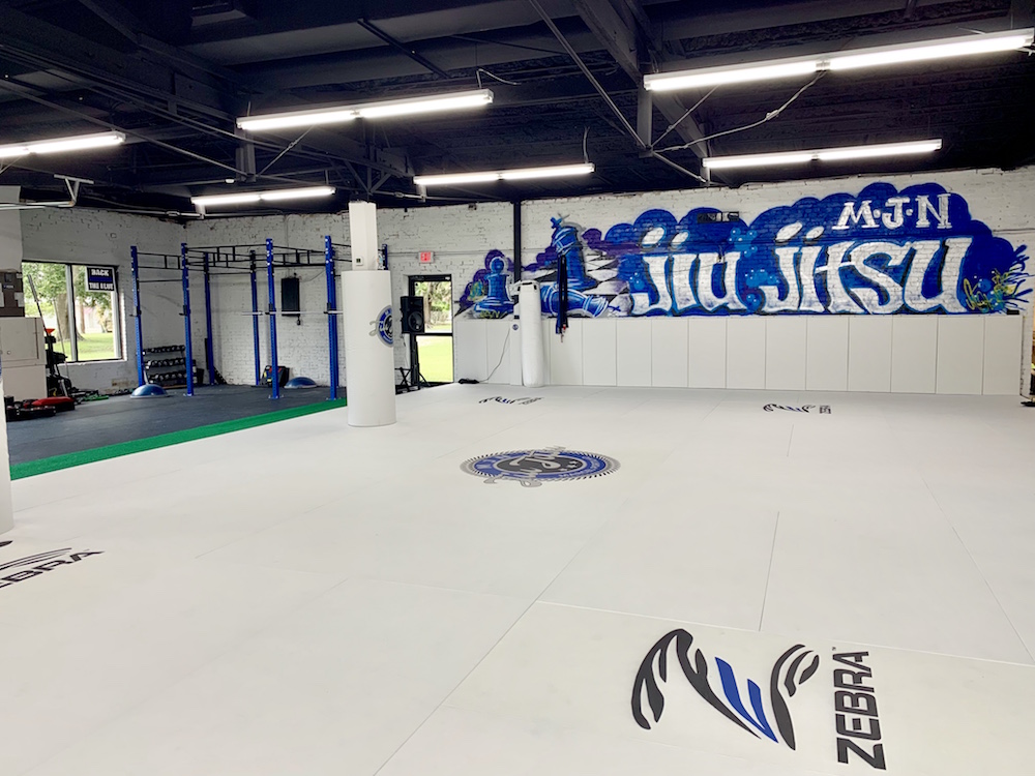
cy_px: 388
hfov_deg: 67.3
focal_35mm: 26
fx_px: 777
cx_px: 518
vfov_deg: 53.1
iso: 50
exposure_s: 1/60
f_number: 1.8
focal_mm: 4.25
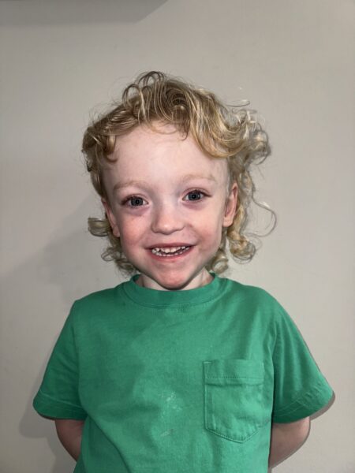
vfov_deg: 71.6
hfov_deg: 56.8
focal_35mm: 24
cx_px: 178
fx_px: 328
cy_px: 236
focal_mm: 6.76
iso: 64
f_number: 1.78
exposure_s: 1/47
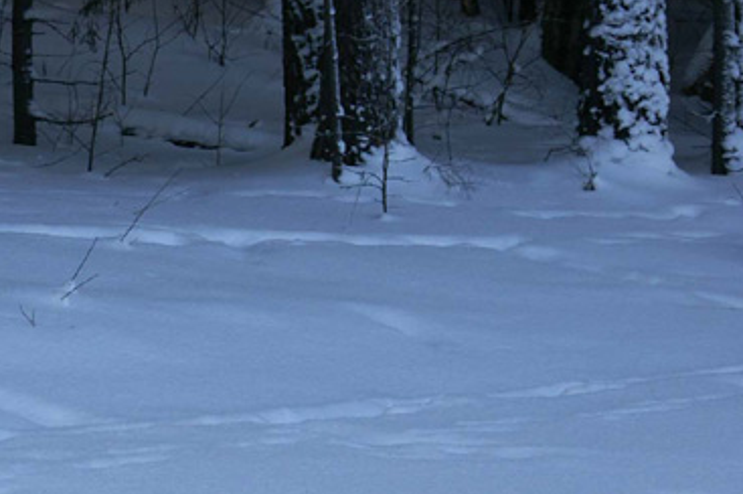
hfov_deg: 8.9
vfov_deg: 6.0
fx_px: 4722
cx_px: -18
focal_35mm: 229
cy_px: 448
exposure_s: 1/160
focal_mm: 70
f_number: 6.3
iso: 100
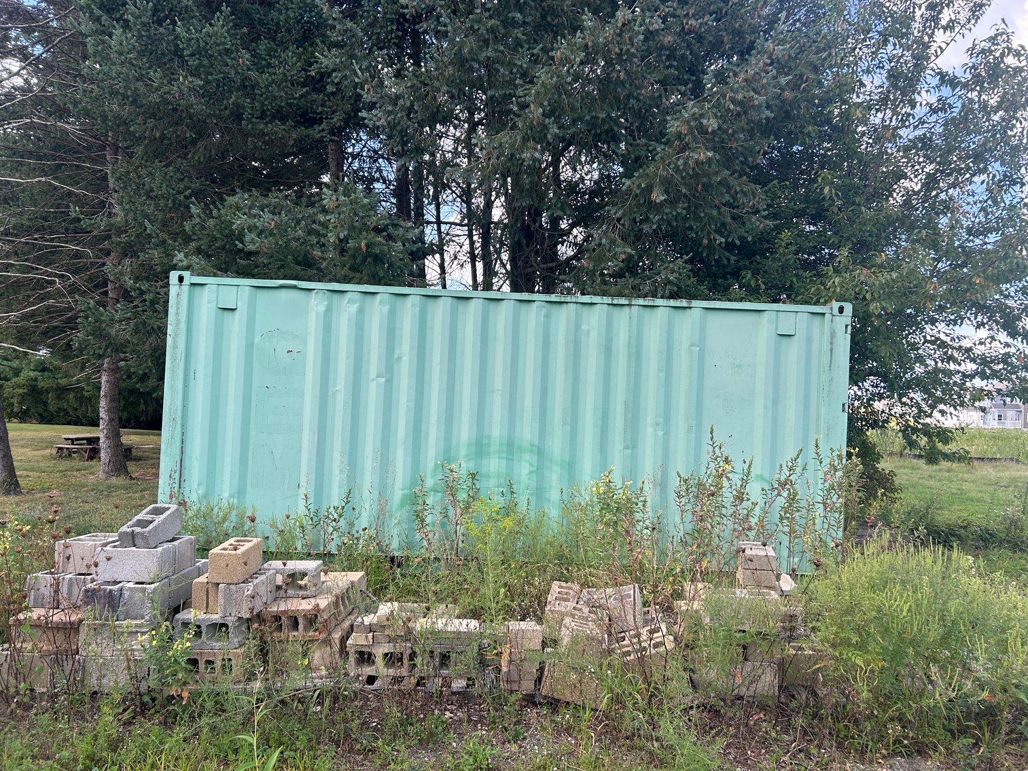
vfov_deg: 53.1
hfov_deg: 67.3
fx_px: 772
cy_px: 386
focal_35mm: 26
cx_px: 514
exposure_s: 1/718
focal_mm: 5.7
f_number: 1.5
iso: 50
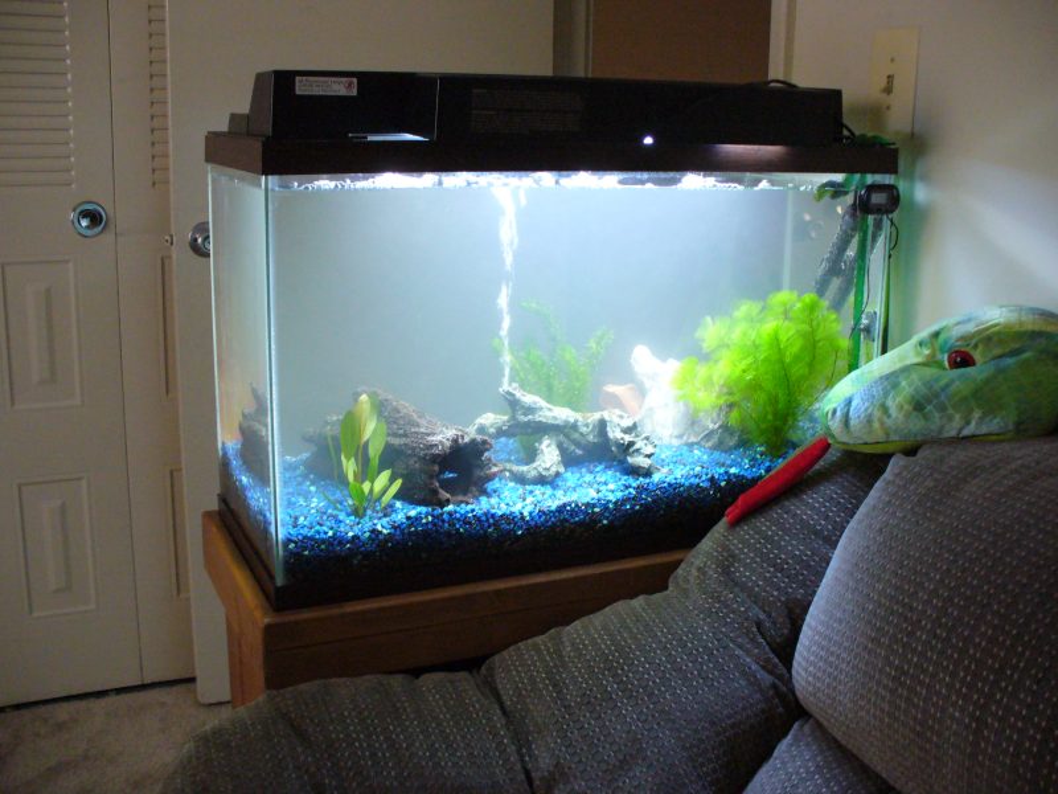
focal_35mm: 37
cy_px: 397
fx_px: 1131
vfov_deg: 38.7
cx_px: 529
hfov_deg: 50.1
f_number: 2.8
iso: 200
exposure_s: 1/8
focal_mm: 6.1
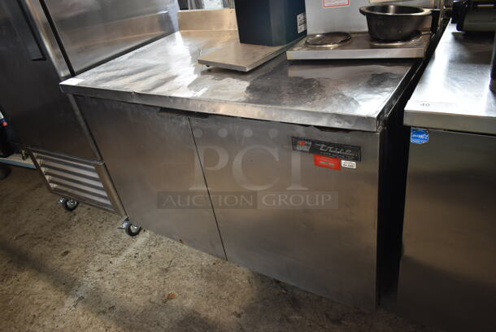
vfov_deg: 48.0
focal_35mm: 27
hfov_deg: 67.3
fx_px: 372
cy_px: 166
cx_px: 248
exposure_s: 1/30
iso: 640
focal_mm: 18
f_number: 3.5
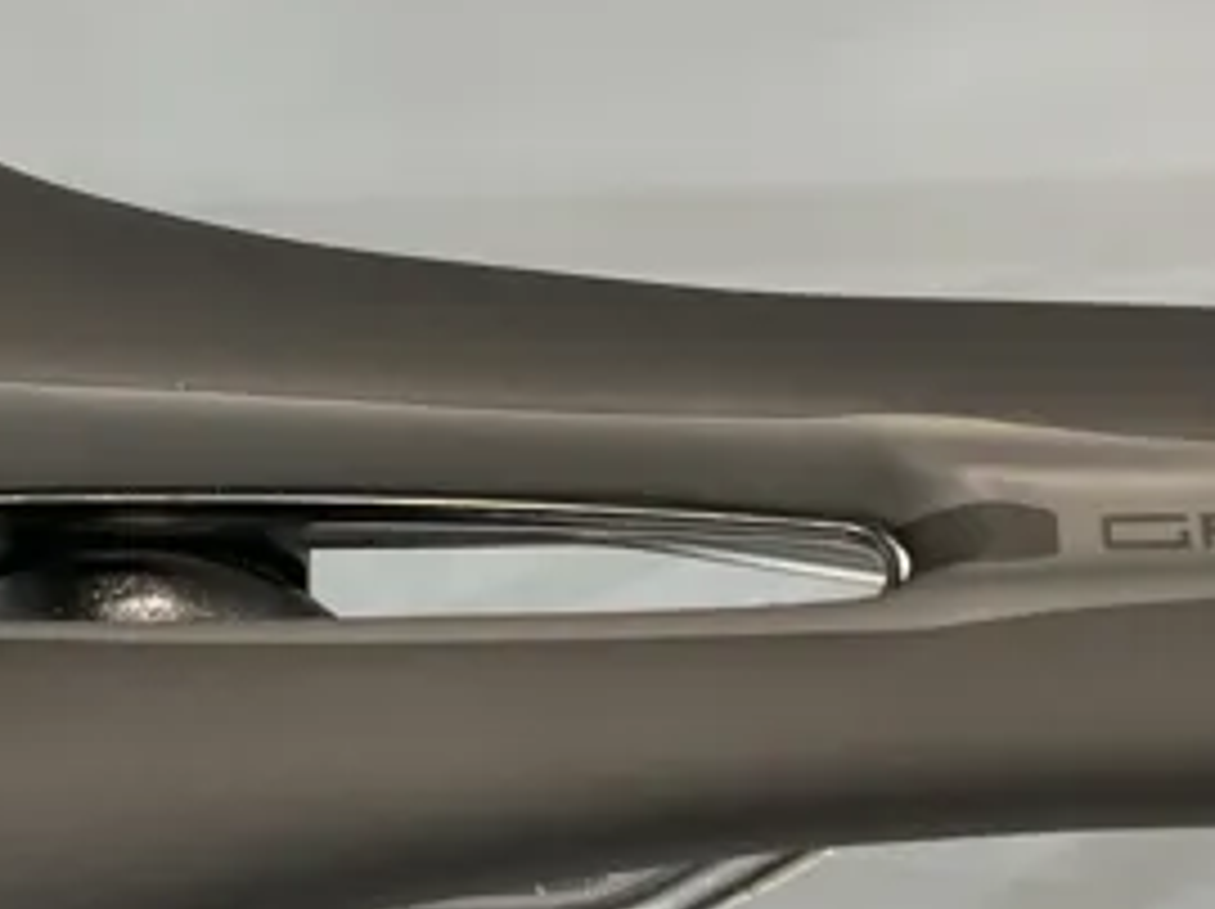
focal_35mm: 86
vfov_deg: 17.1
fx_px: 3016
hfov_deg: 22.5
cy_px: 428
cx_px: 248
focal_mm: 3
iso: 200
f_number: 1.8
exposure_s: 1/50
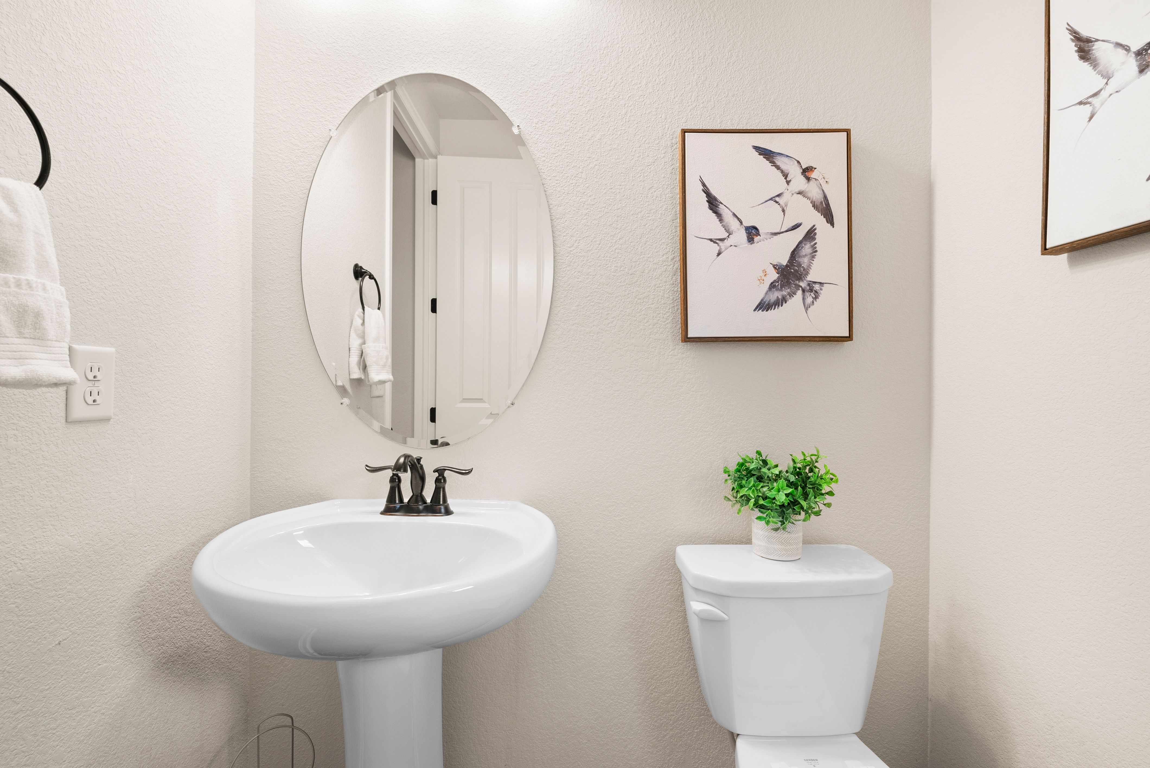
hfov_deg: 96.7
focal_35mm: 16
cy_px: 384
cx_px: 575
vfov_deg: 73.8
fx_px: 511
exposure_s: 1/6
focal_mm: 16
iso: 640
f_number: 8
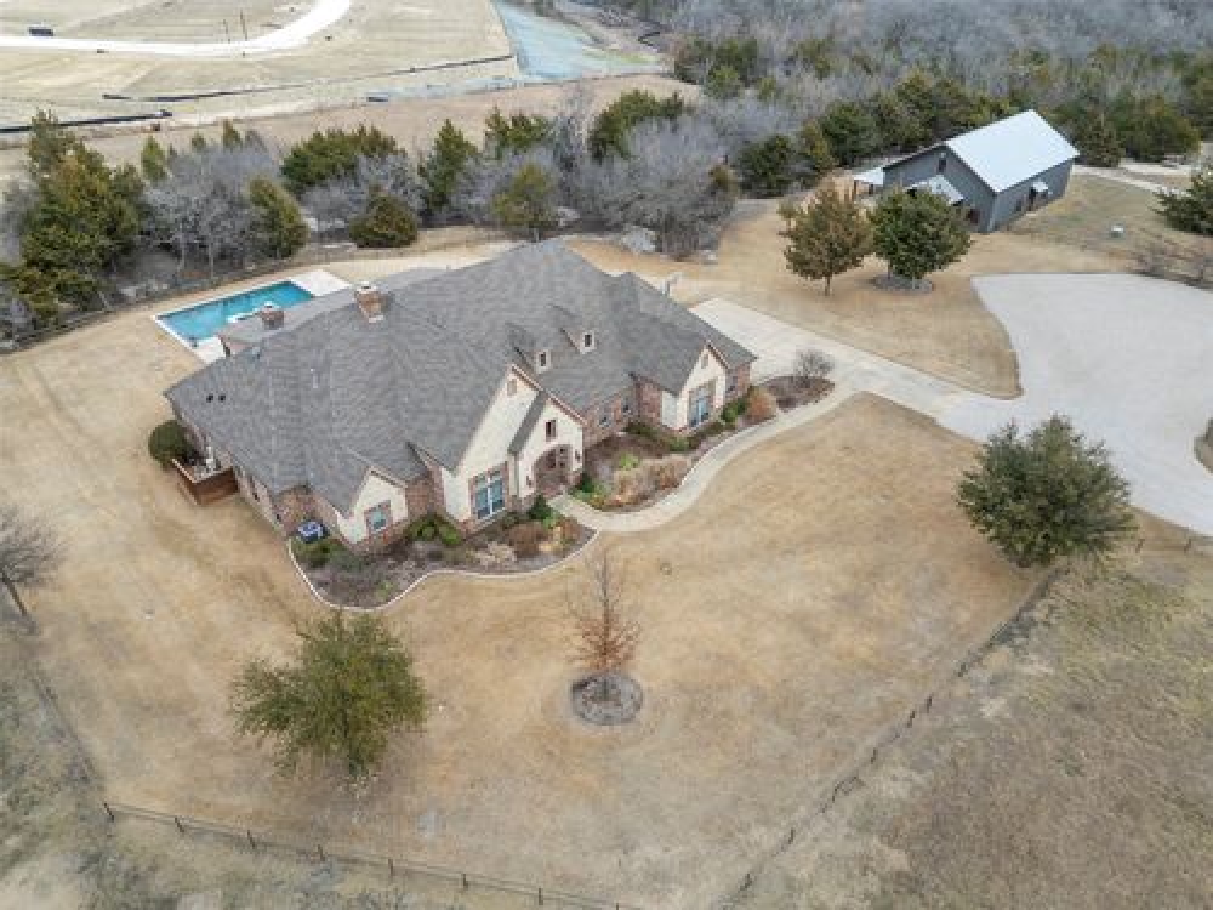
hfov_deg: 71.6
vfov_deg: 56.8
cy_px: 455
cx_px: 606
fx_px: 841
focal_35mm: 24
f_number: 1.7
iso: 100
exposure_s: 1/1000
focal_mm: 6.72
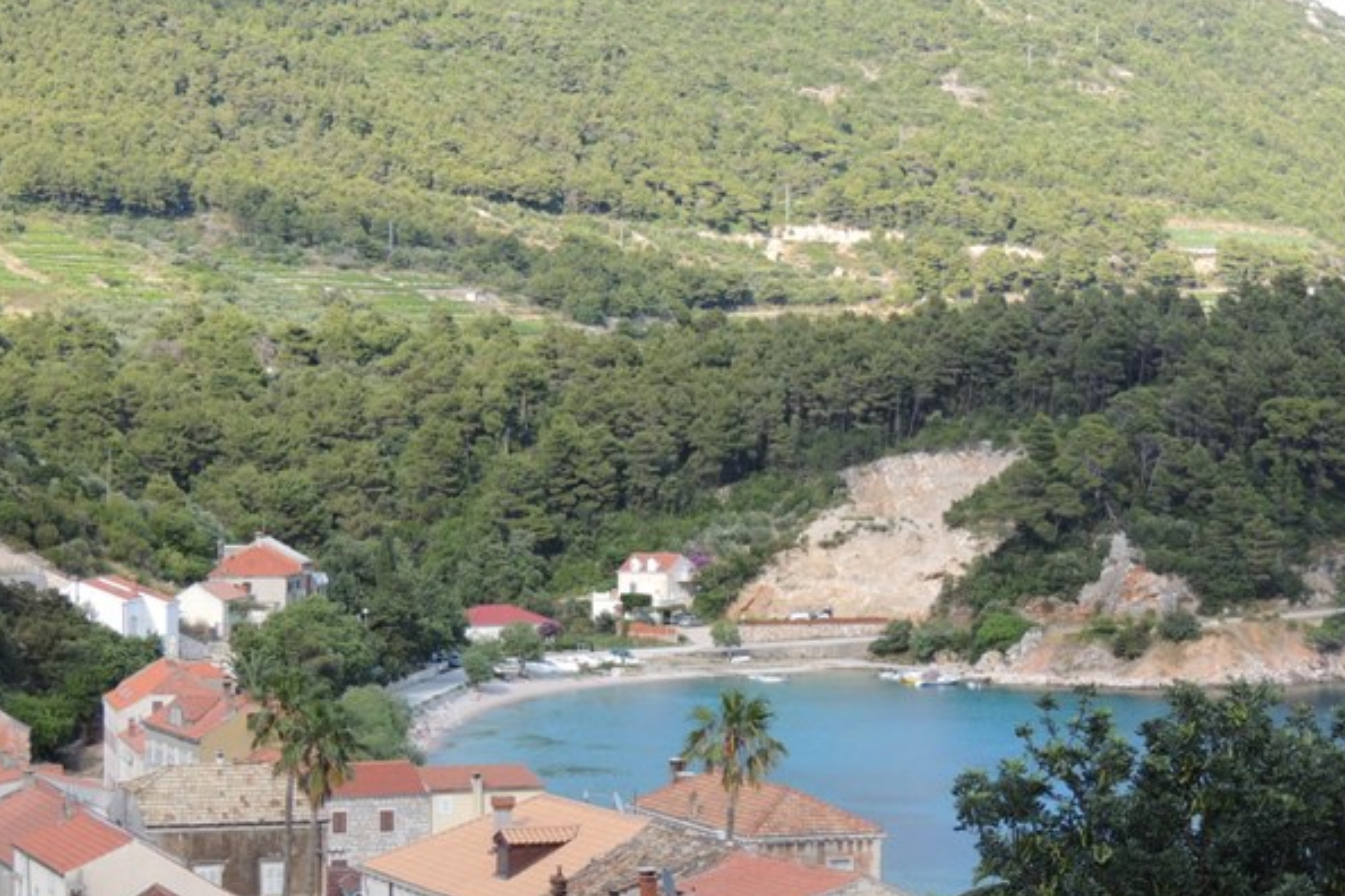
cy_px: 656
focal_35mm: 84
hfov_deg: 24.2
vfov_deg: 16.2
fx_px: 3138
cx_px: 682
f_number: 3.7
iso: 100
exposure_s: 1/250
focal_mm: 10.7
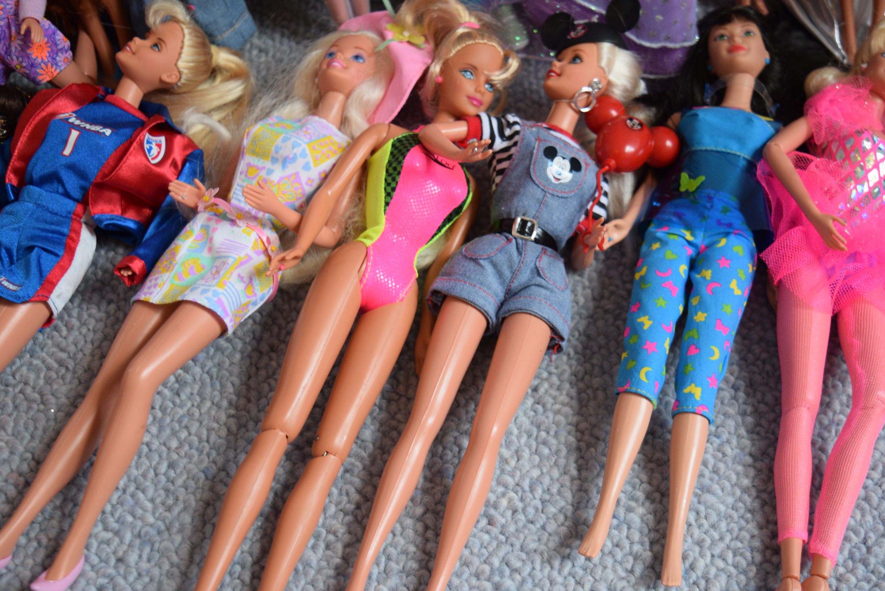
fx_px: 1181
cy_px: 322
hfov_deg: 41.0
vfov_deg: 28.1
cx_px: 505
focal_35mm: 48
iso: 800
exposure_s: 1/60
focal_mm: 28
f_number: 4.2
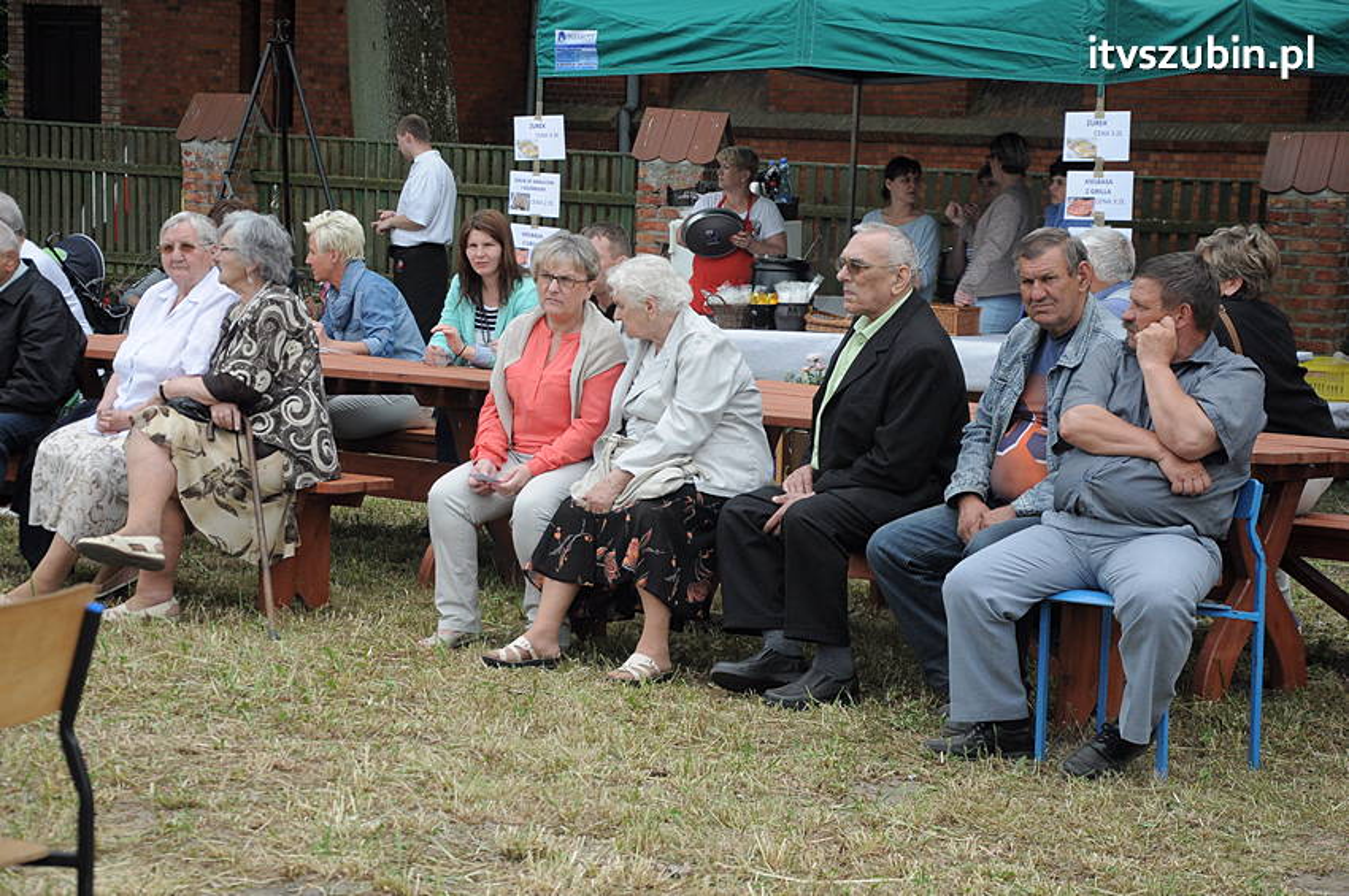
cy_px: 448
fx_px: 3257
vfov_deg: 15.7
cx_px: 674
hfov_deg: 23.4
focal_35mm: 87
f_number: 5.6
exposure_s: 1/500
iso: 500
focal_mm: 58
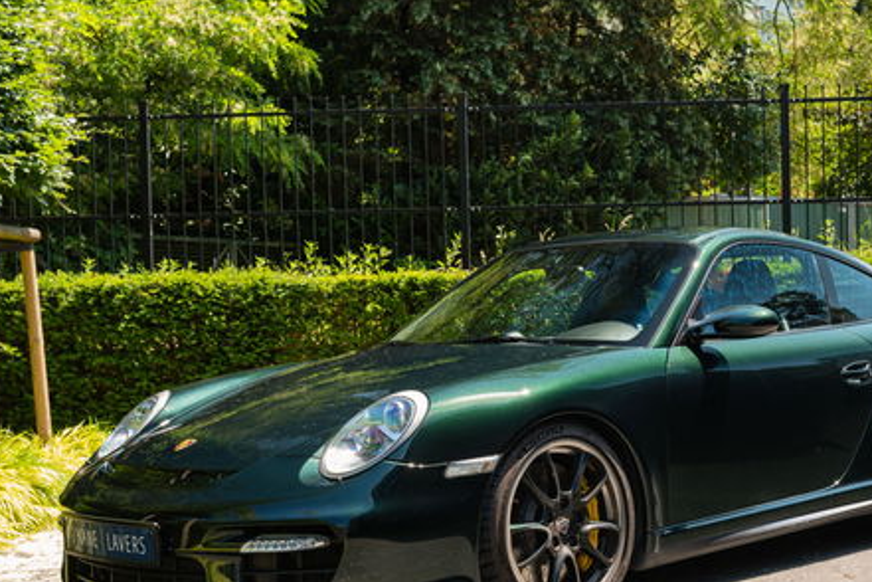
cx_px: 540
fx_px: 1477
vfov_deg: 22.2
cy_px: 378
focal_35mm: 61
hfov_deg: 32.7
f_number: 7.1
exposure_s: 1/25
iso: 100
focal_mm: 35
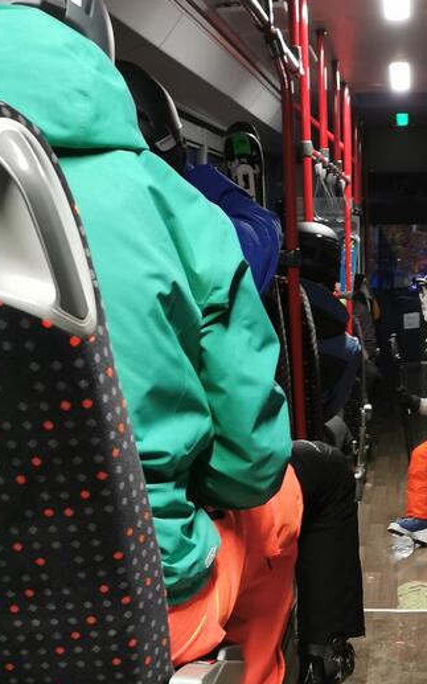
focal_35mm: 57
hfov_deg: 22.3
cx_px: 369
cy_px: 550
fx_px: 1062
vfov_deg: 34.6
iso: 320
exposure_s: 1/33.3
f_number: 1.8
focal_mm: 5.58
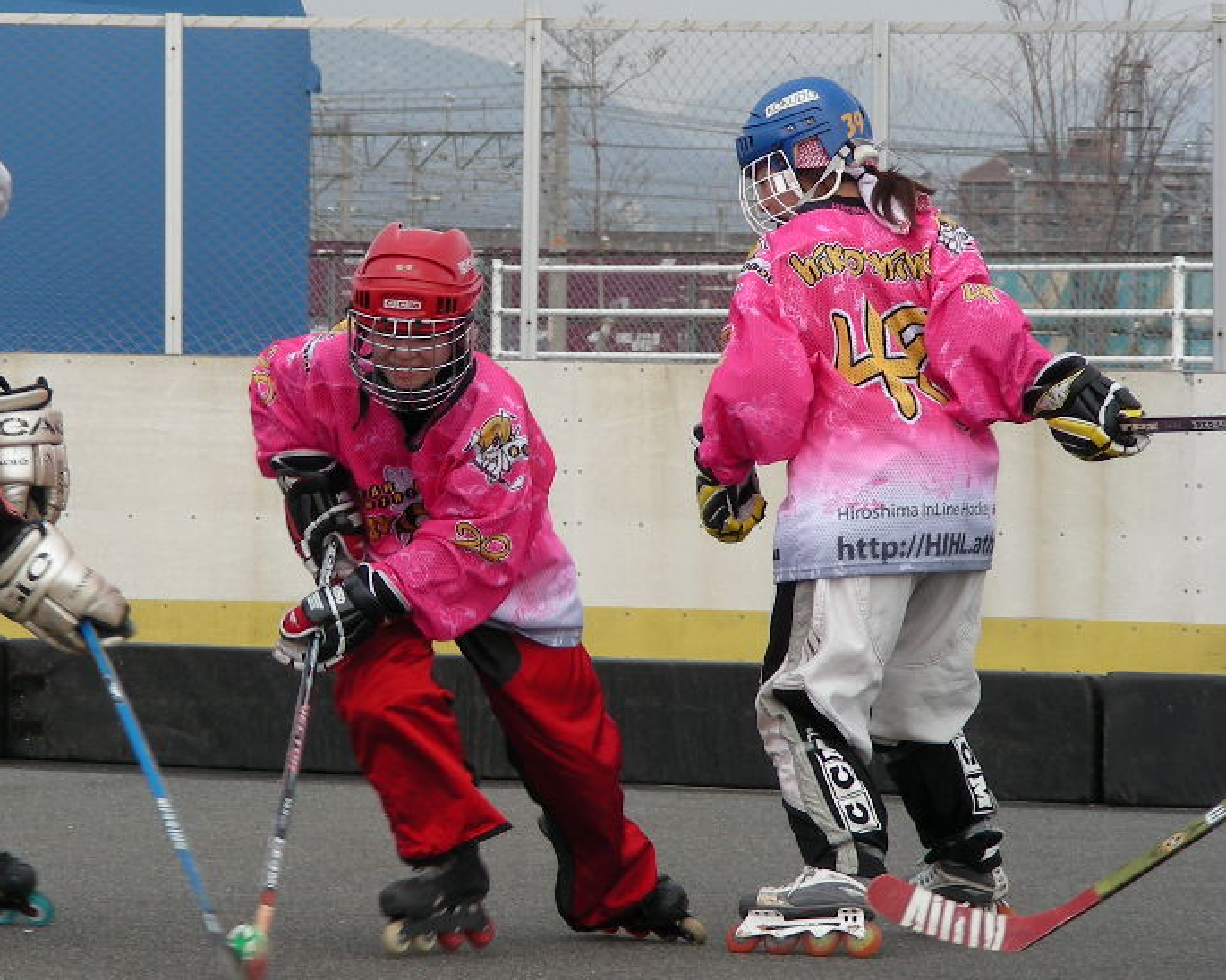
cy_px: 465
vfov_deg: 6.2
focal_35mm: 251
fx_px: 9108
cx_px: 397
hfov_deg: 7.7
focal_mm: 28.7
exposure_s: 1/214
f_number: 4
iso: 50
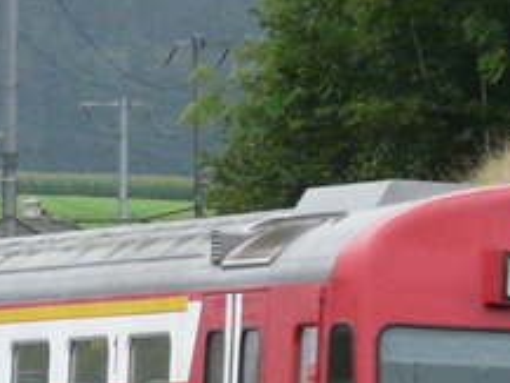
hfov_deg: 2.7
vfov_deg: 2.0
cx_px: 141
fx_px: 10938
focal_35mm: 742
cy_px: 385
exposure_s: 1/250
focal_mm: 26.4
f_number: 3.6
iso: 320
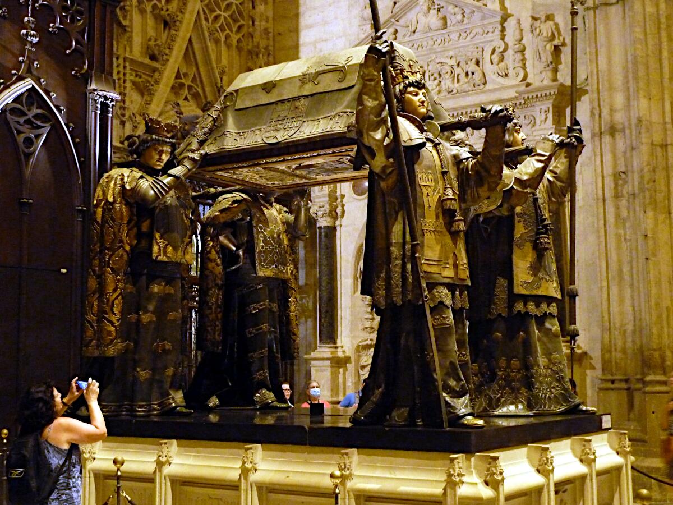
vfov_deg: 28.0
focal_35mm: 52
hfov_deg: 36.8
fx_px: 1011
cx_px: 336
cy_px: 252
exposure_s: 1/5
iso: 800
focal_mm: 8.5
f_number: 3.8
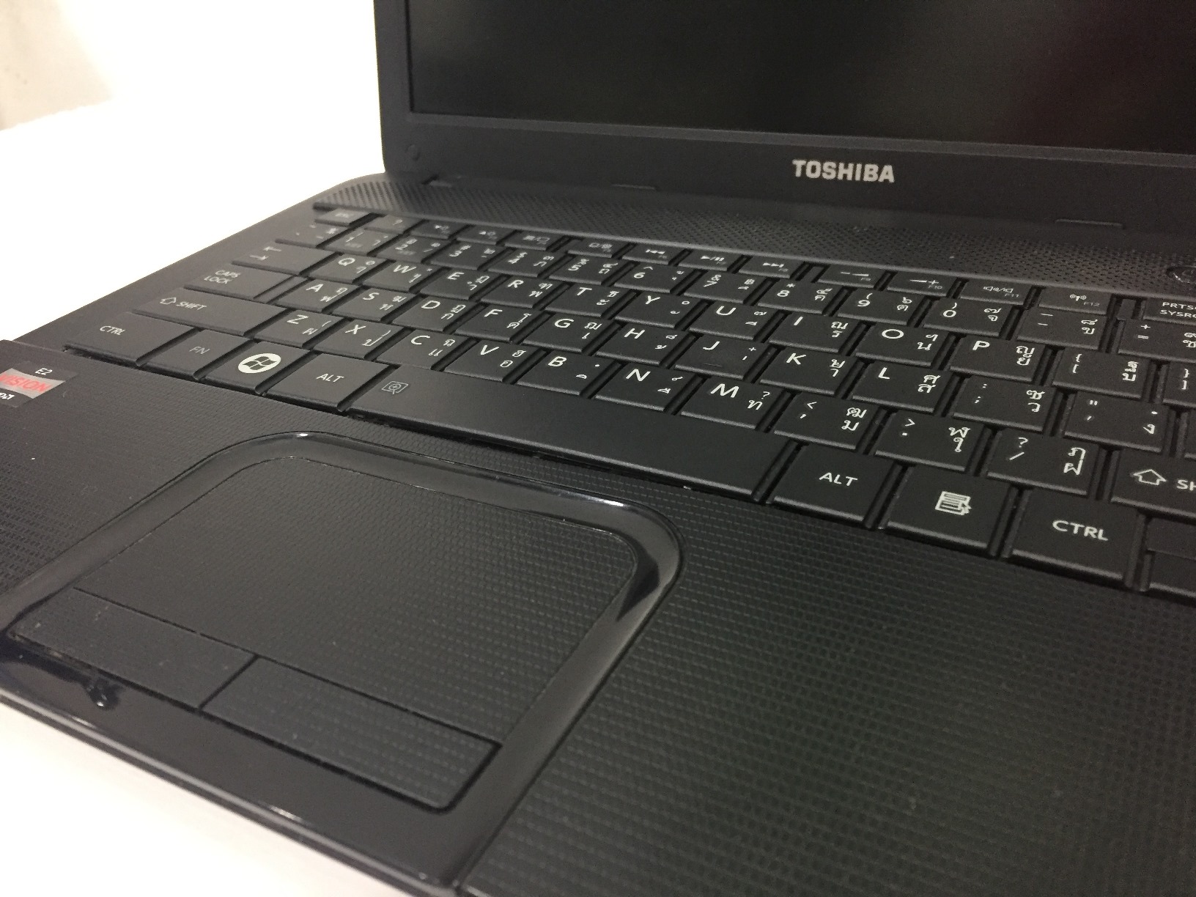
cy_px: 448
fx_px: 1002
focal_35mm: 29
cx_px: 598
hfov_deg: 61.7
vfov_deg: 48.2
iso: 250
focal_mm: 4.15
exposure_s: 1/33
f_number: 2.2
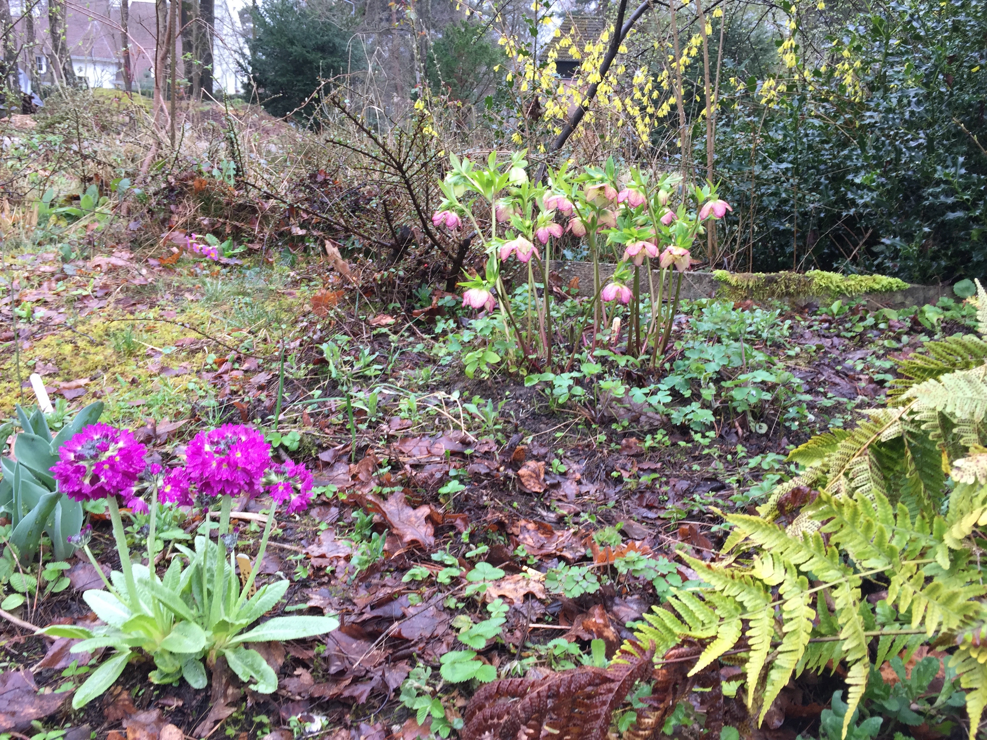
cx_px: 494
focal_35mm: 29
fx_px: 827
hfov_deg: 61.7
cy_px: 370
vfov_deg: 48.2
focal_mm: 4.15
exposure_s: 1/50
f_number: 2.2
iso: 32
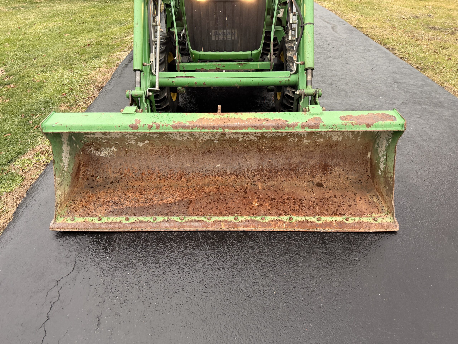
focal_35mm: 24
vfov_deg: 56.8
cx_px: 229
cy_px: 172
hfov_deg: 71.6
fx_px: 318
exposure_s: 1/204
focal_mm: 6.76
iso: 125
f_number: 1.78
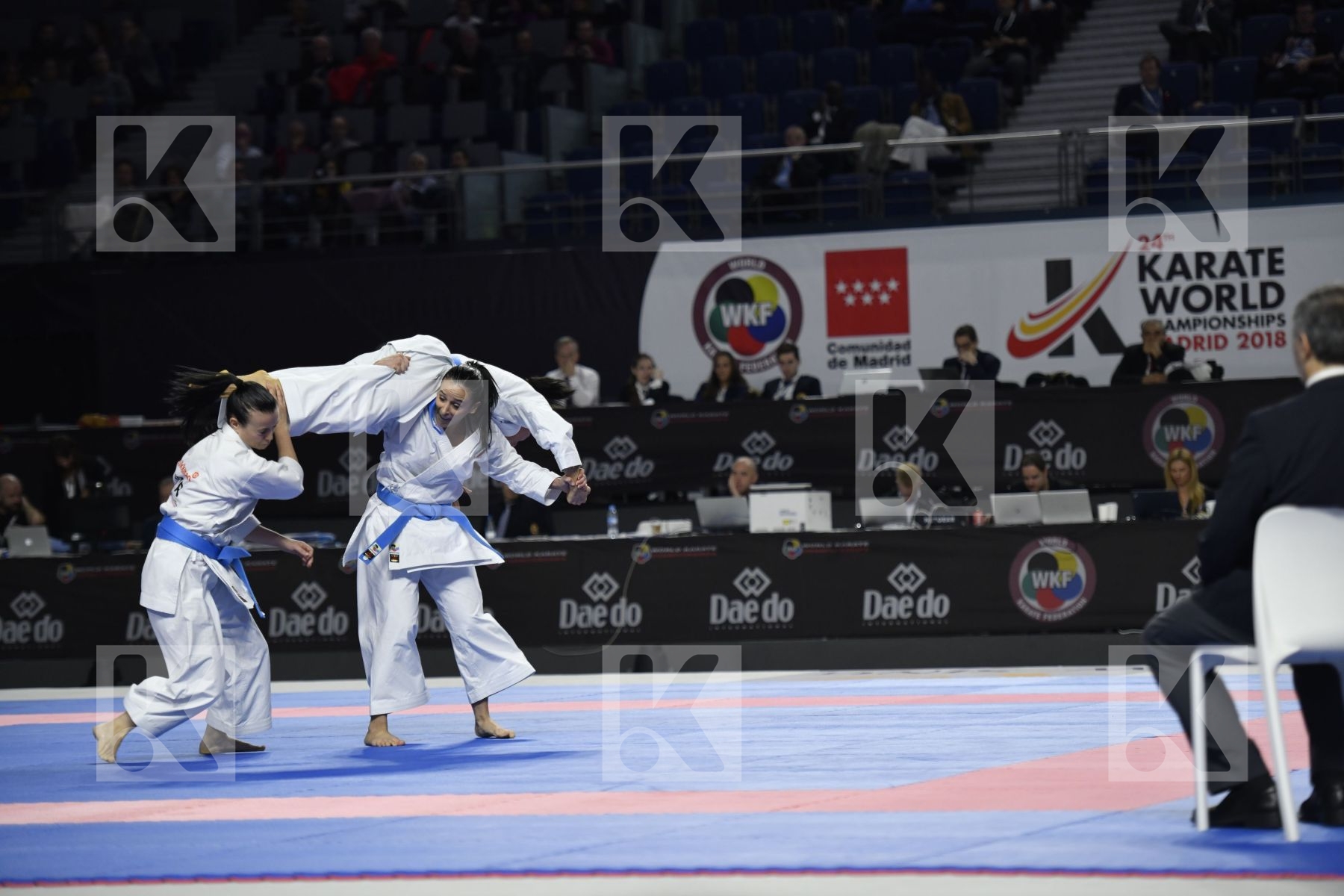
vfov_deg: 10.5
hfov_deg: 15.8
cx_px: 672
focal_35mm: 130
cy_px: 448
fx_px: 4853
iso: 800
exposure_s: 1/800
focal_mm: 130
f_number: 2.8
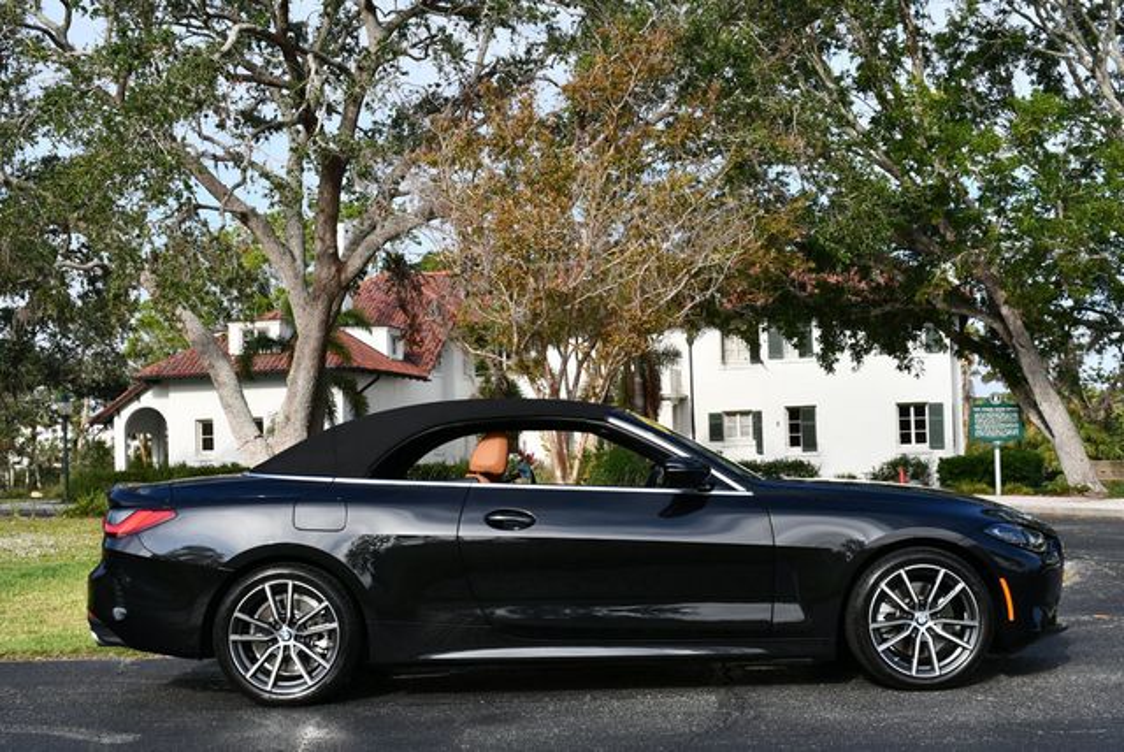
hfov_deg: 41.1
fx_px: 1500
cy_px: 376
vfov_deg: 28.1
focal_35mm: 48
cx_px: 562
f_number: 8
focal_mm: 24
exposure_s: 1/250
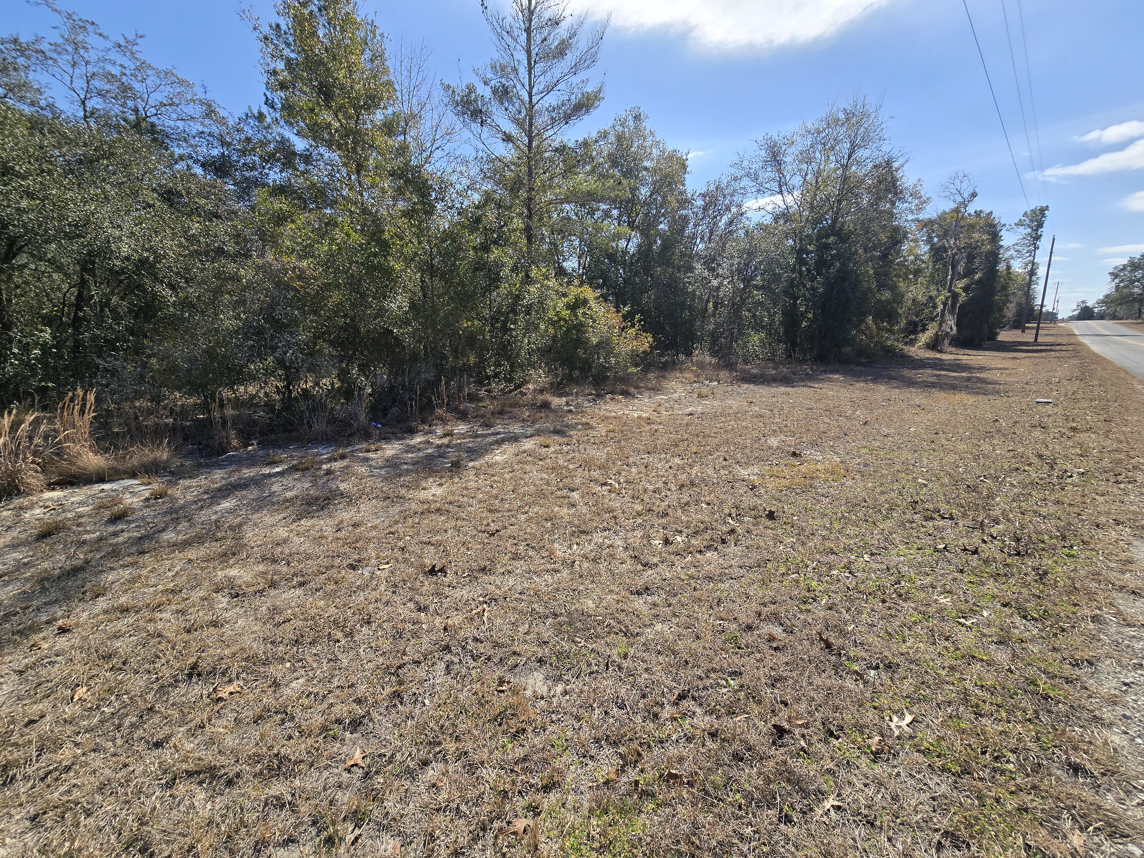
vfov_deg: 89.9
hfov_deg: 106.2
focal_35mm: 13
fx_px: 430
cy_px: 429
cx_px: 572
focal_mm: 2.2
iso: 50
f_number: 2.2
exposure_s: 1/2657
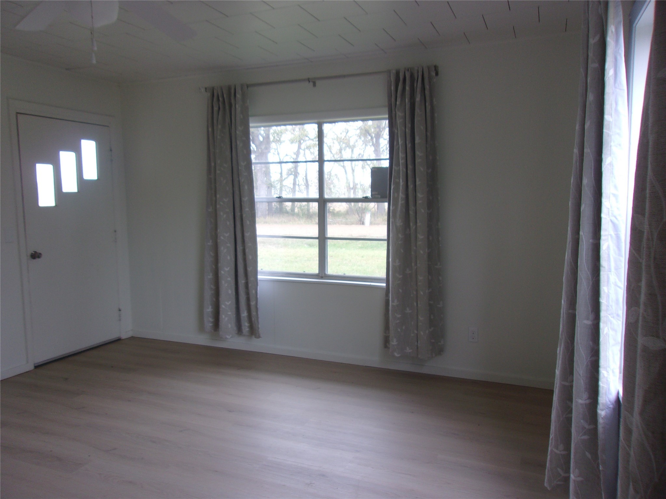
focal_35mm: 27
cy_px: 250
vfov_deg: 51.4
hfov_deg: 65.3
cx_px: 333
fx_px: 519
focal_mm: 4.9
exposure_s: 1/34
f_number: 3
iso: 80
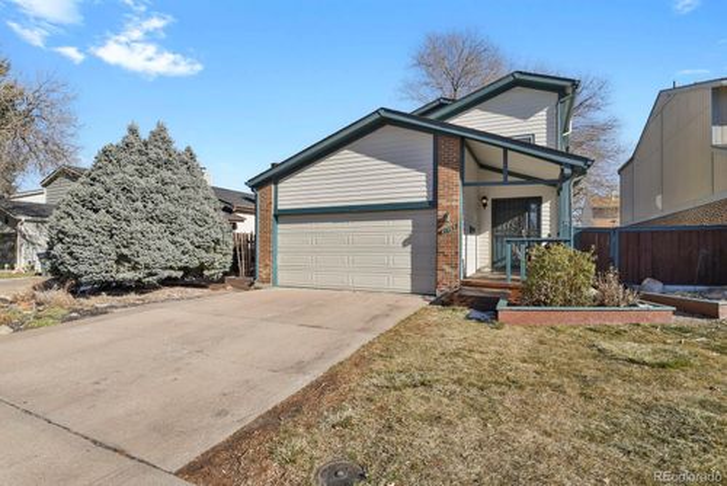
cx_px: 364
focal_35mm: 17
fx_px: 343
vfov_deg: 70.5
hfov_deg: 93.2
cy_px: 243
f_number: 8
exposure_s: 1/100
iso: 100
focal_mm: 17
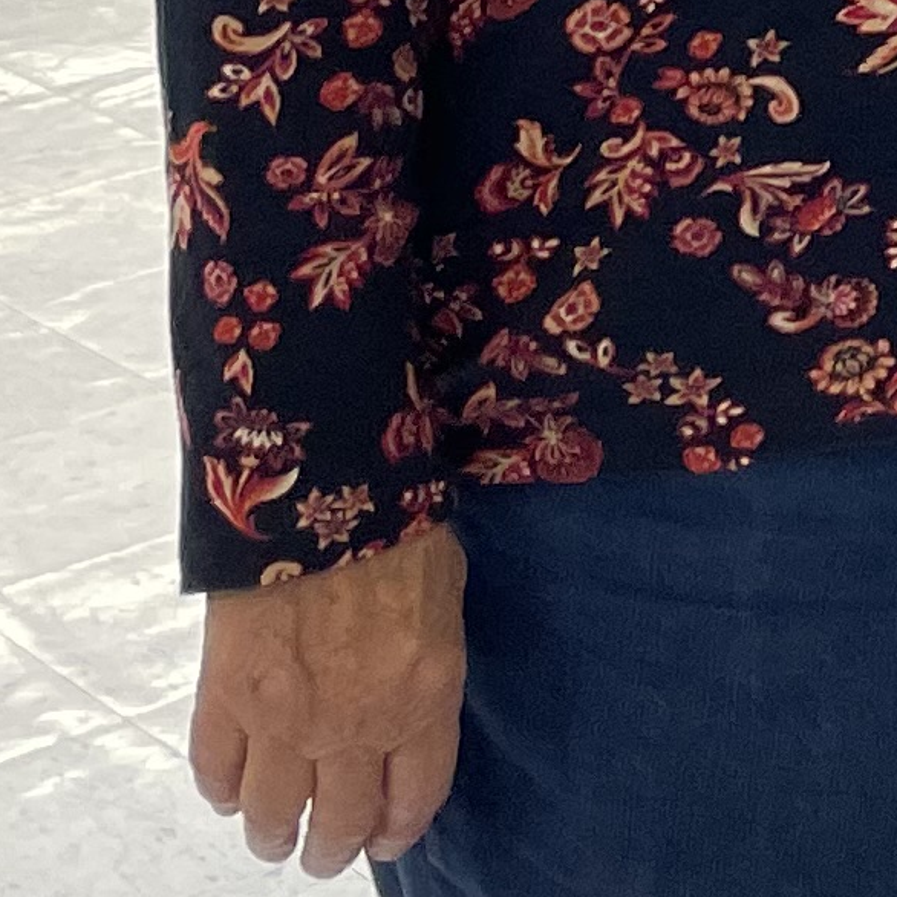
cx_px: 2024
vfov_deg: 10.3
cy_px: -854
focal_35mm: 158
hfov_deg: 9.9
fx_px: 4632
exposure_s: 1/120
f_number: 1.6
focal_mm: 4.2
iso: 100
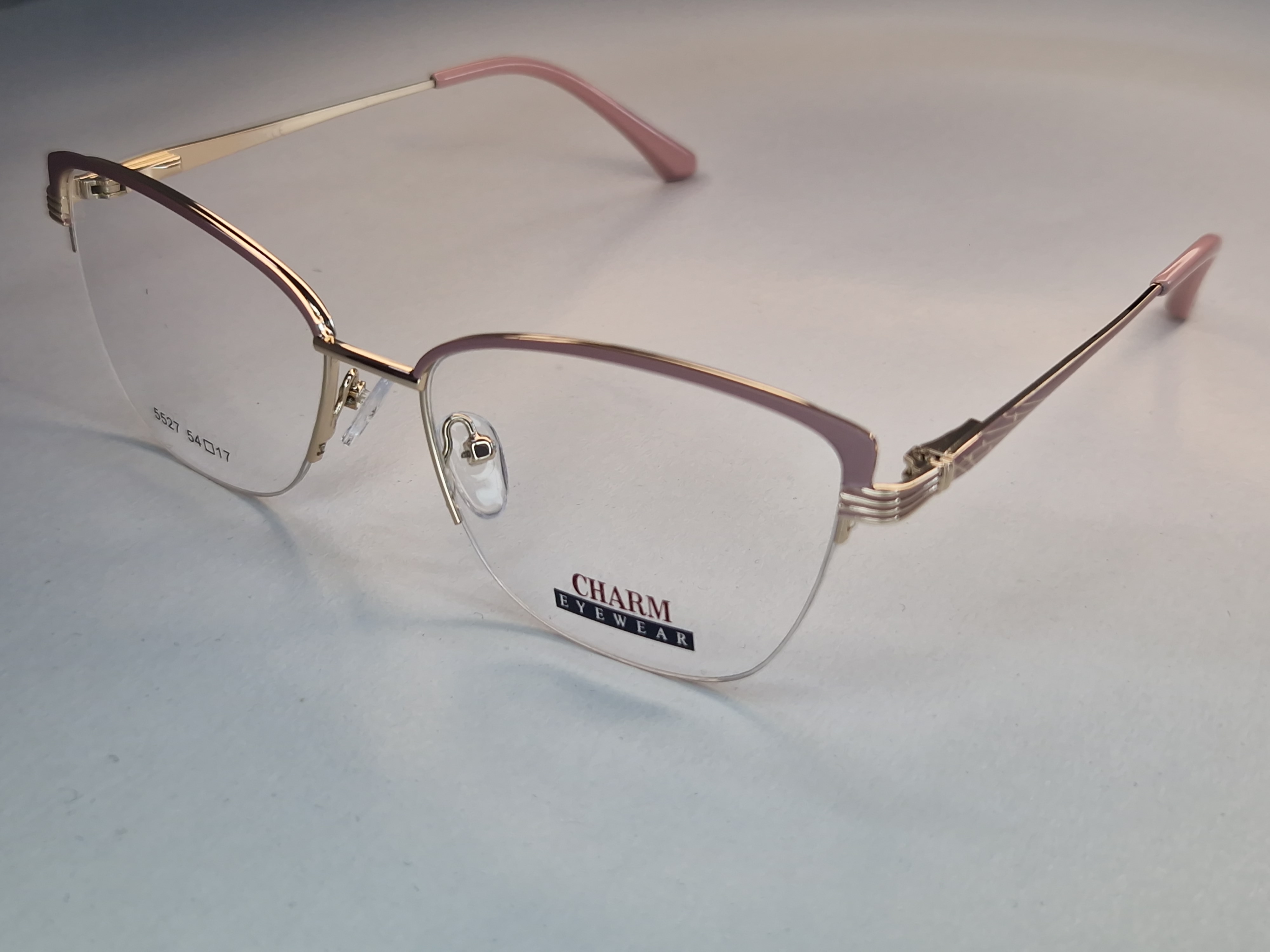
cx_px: 635
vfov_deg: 58.9
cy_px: 476
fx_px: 844
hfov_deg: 73.9
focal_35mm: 23
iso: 50
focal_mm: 5.4
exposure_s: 1/223
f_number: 1.8
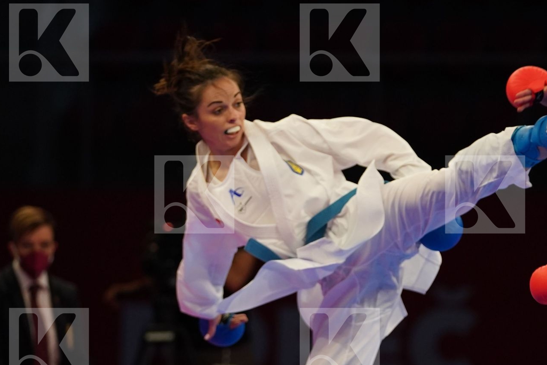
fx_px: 4953
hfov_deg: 6.3
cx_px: 340
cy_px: 195
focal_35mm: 326
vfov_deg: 4.2
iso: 2000
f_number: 2.8
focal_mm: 154
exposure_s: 1/1000
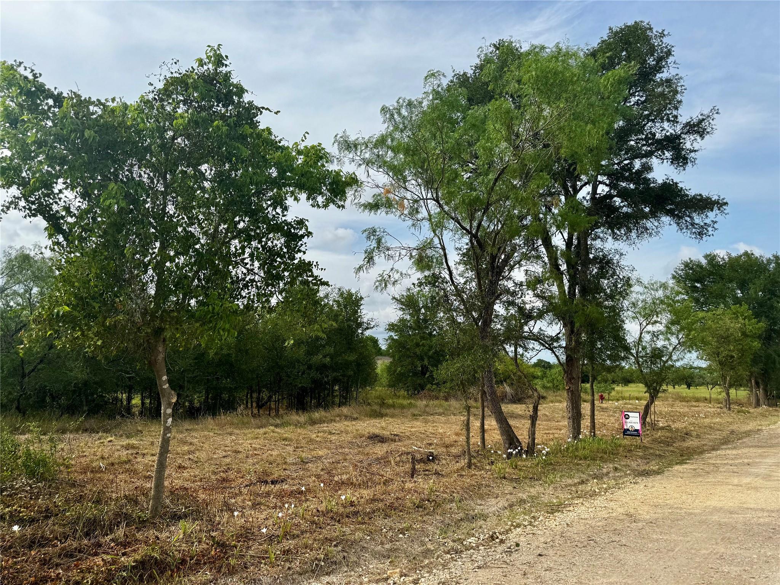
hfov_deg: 71.6
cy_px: 292
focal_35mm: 24
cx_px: 390
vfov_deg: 56.8
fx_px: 541
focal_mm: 6.76
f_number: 1.78
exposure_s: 1/3597
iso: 80
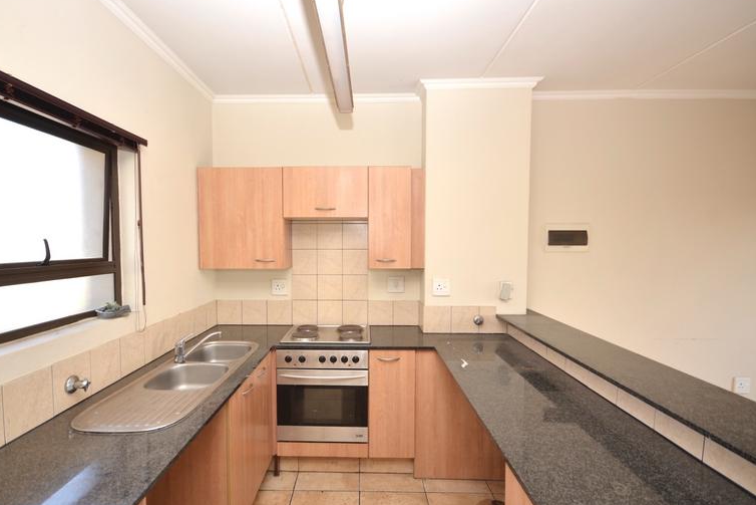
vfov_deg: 66.6
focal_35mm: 18
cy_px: 251
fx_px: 384
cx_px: 357
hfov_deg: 89.1
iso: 280
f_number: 5
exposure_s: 1/100
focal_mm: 11.5
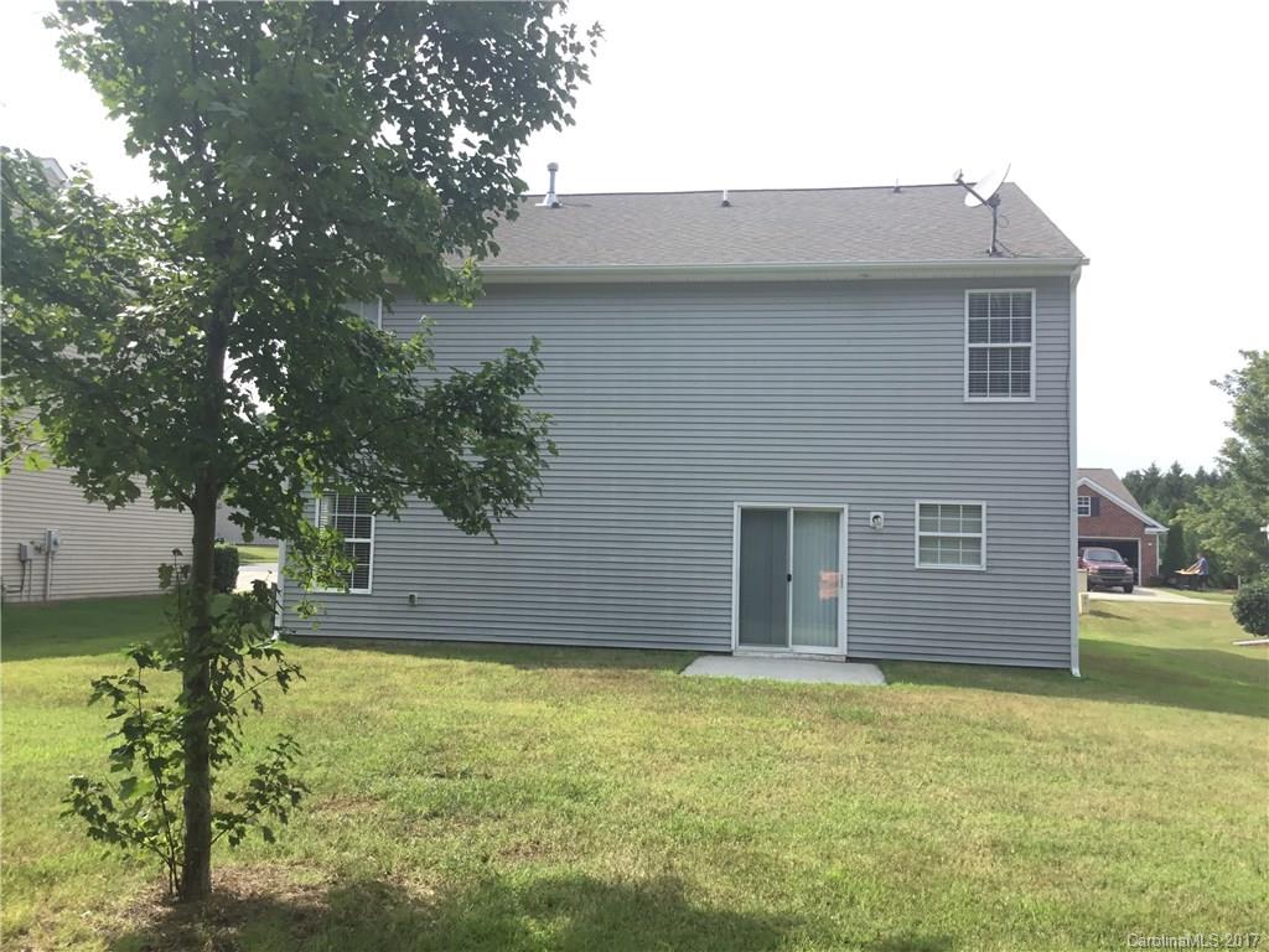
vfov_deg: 45.4
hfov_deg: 58.4
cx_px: 634
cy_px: 476
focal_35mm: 31
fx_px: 1136
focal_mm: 3.3
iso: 25
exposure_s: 1/458
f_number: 2.4
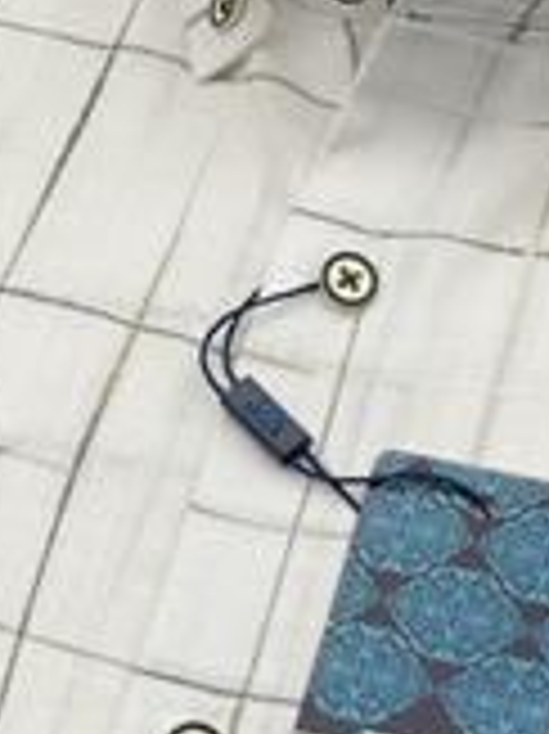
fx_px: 2795
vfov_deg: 14.9
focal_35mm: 132
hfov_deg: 11.2
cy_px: 254
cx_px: 338
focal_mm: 6
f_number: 2
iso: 25
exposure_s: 1/175
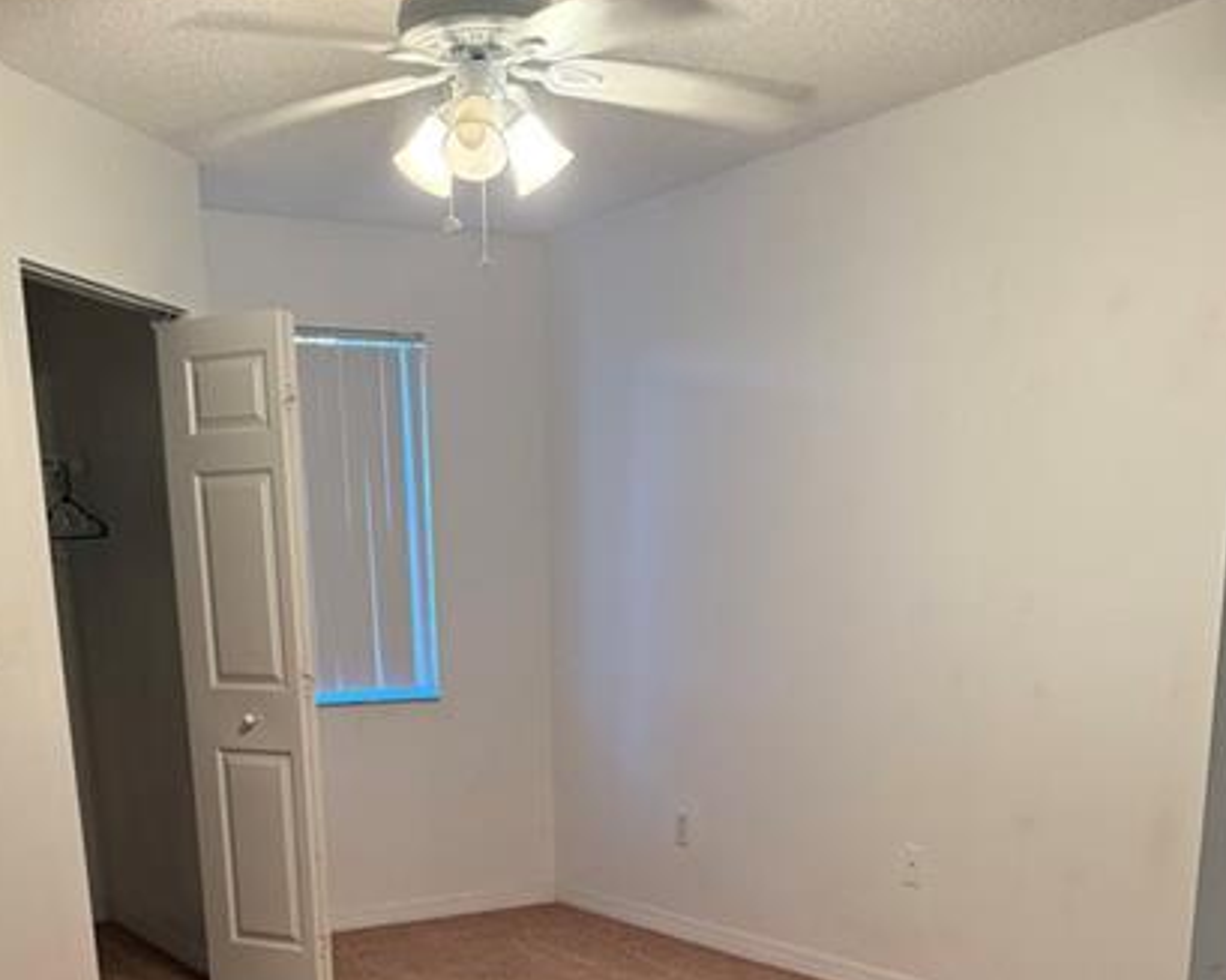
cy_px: 1058
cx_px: 555
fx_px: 1596
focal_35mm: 44
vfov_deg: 30.7
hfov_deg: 42.0
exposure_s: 1/60
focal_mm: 6.76
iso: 320
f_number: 1.78
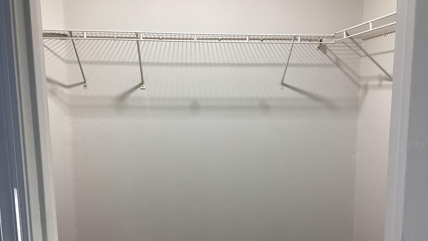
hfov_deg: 58.0
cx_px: 215
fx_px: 386
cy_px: 144
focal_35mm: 34
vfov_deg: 34.6
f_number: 2.4
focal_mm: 3.3
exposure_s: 1/60
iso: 100
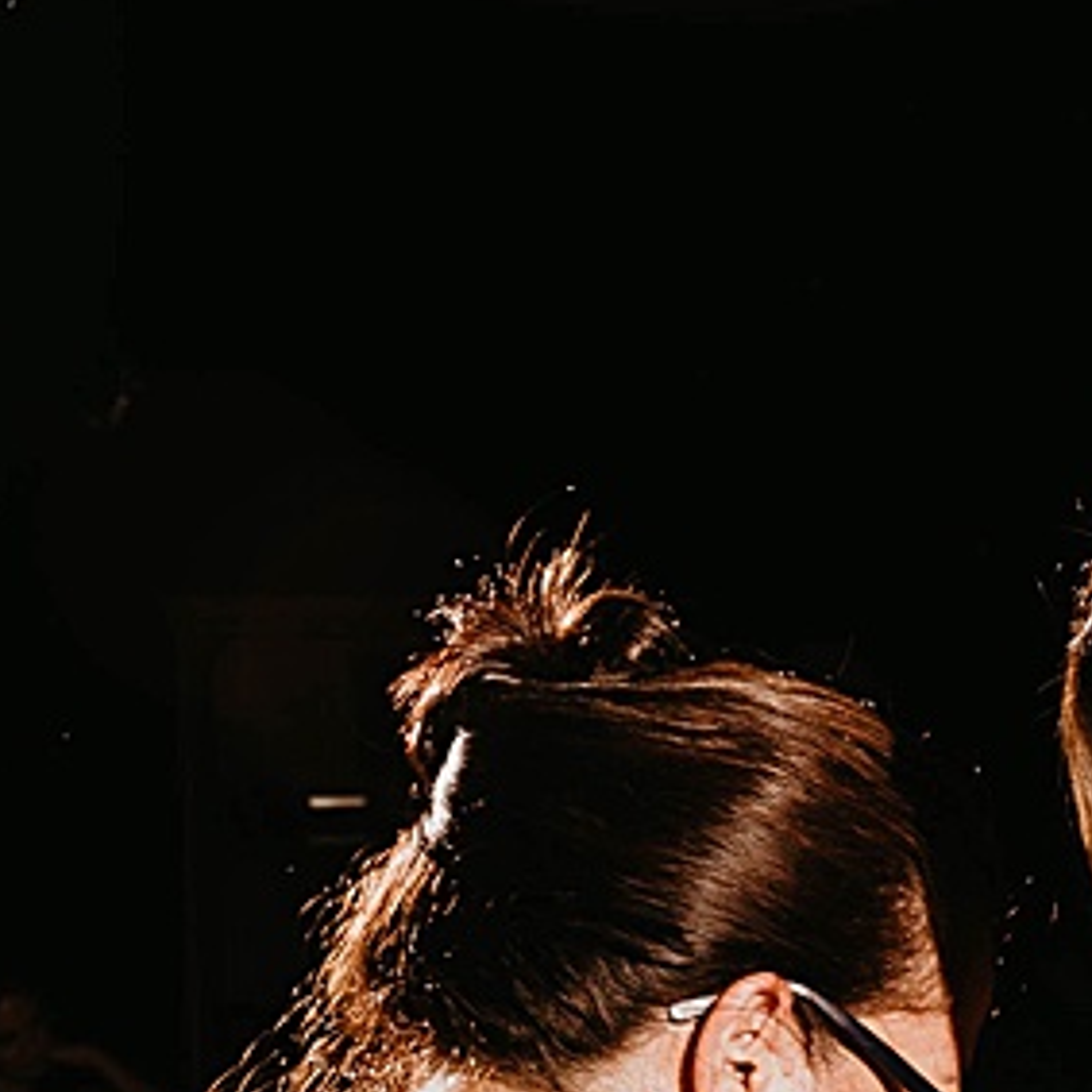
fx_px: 7209
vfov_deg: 8.6
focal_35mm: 202
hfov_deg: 8.5
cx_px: 1555
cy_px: 1349
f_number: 11
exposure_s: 1/15
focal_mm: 42
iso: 250
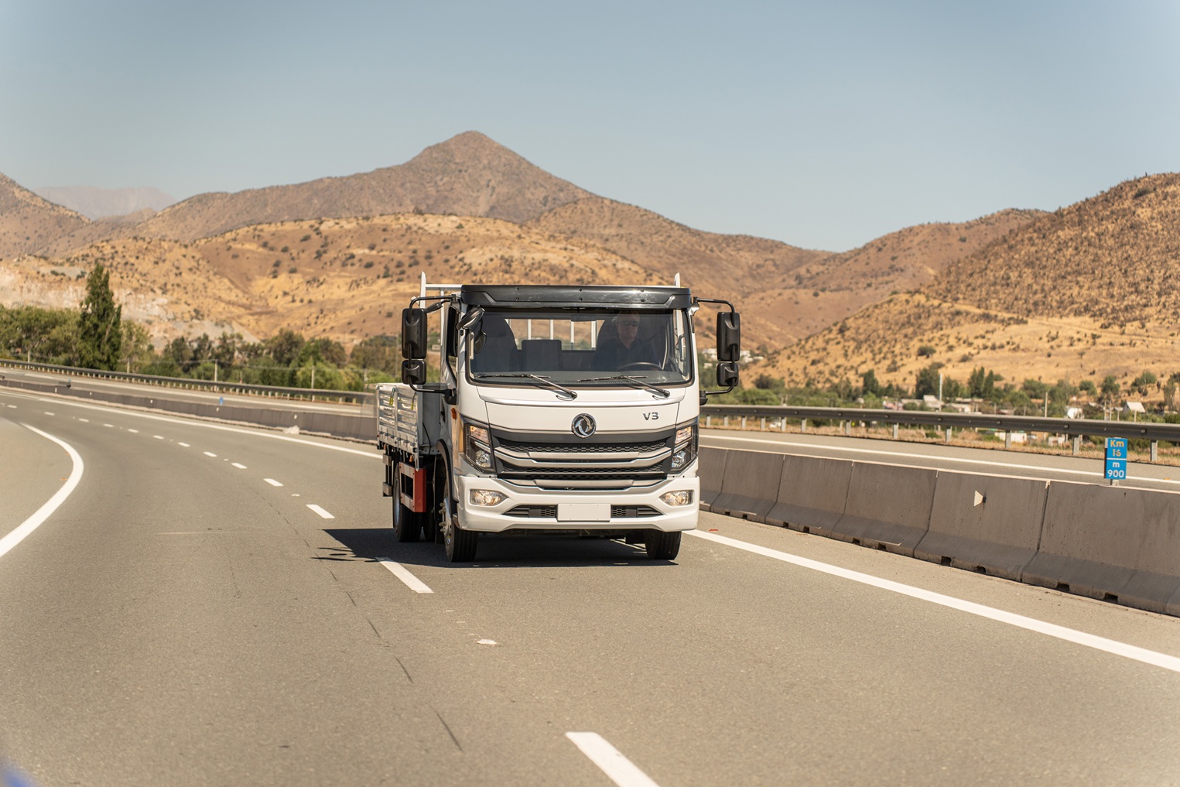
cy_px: 394
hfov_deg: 27.0
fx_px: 2458
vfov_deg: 18.2
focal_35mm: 75
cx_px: 590
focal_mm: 75
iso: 125
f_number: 2.8
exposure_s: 1/1600
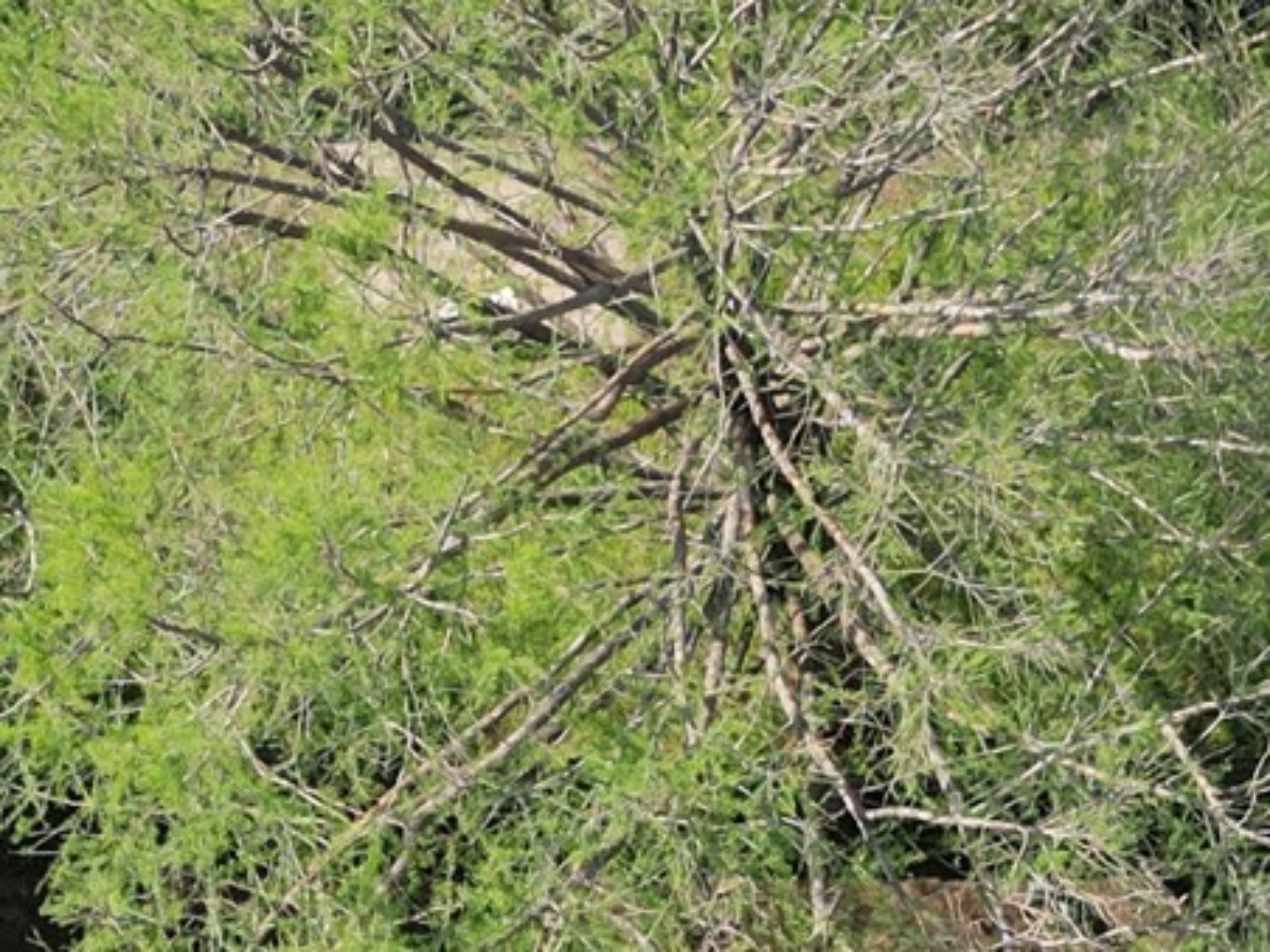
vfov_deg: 13.3
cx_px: 1073
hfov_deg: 19.0
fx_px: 3742
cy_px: 1606
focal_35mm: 102
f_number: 1.7
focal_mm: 6.72
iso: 120
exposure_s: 1/1600
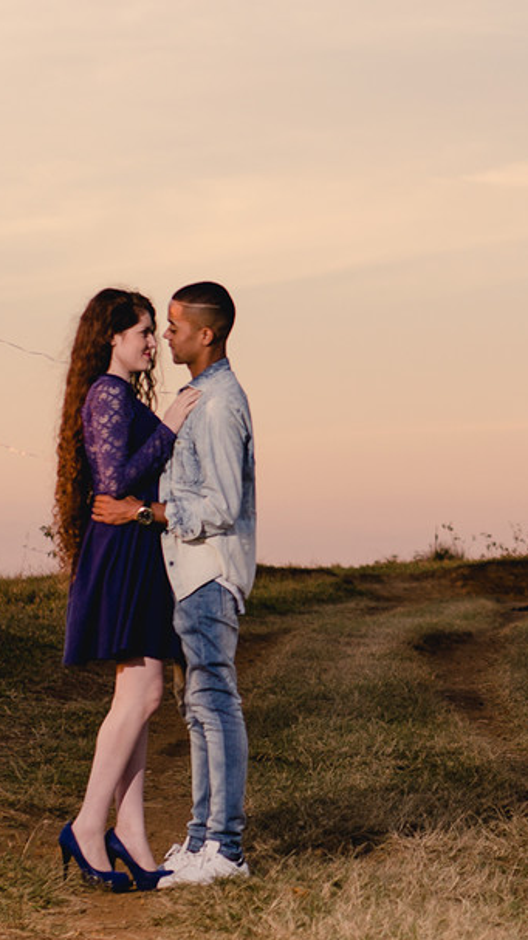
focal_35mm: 155
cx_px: 624
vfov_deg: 13.9
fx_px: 3862
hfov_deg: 7.8
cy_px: 379
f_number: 2.4
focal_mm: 50
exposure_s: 1/350
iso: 140
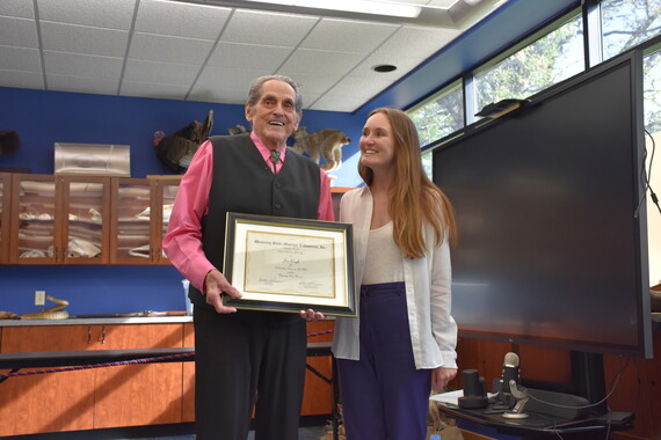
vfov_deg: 33.0
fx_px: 744
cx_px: 330
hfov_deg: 47.9
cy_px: 220
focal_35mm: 40
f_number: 5.6
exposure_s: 1/125
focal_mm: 27
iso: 800
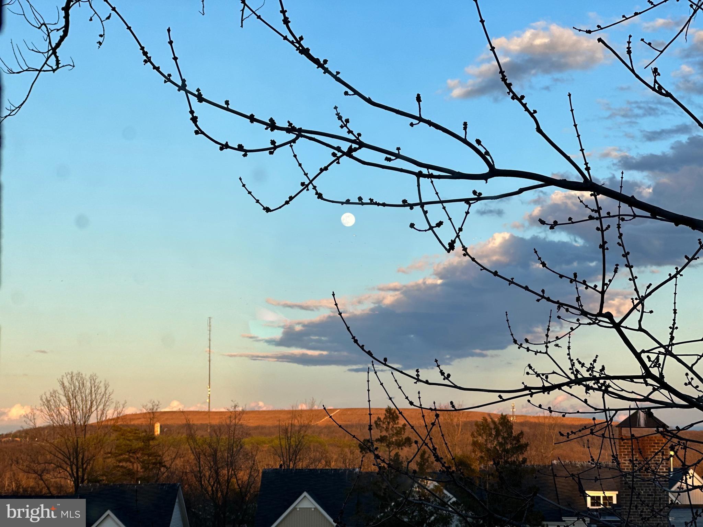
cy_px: 264
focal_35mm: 77
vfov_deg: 19.1
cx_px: 352
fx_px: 1564
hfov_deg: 25.3
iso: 25
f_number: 2.8
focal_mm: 9
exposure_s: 1/163
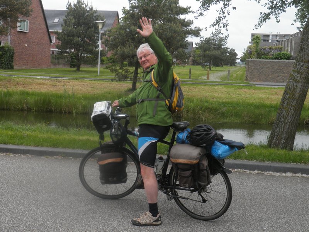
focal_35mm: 59
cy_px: 116
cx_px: 154
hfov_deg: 32.7
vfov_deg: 24.8
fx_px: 527
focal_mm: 10.4
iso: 100
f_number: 4.5
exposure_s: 1/100
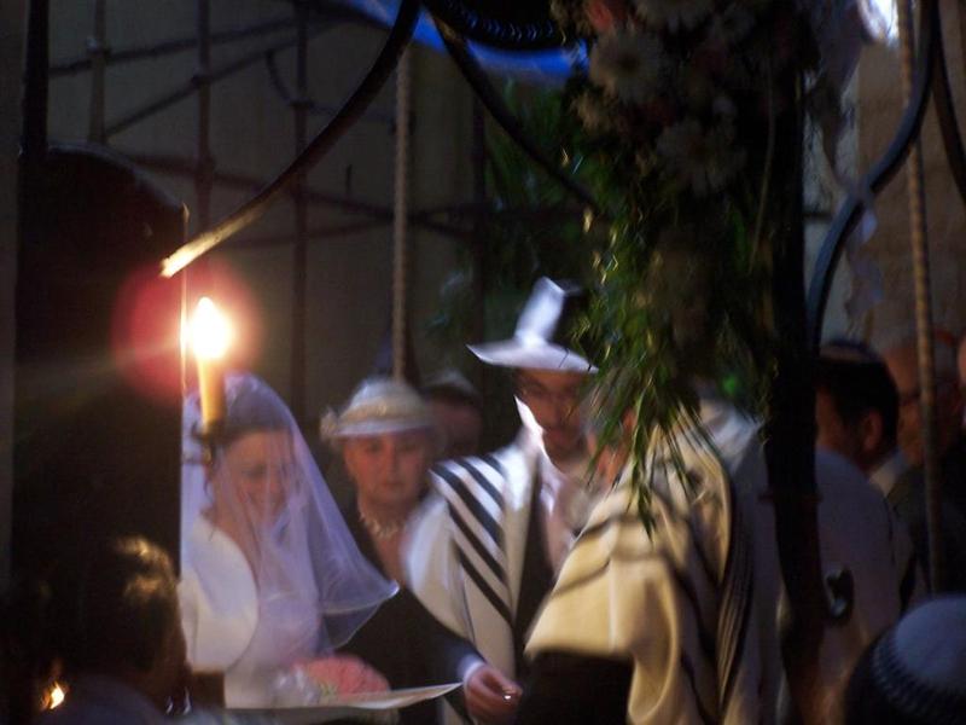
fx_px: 3572
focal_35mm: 128
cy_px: 362
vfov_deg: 11.6
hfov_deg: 15.4
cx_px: 483
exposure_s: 1/8
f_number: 3.2
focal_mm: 21.2
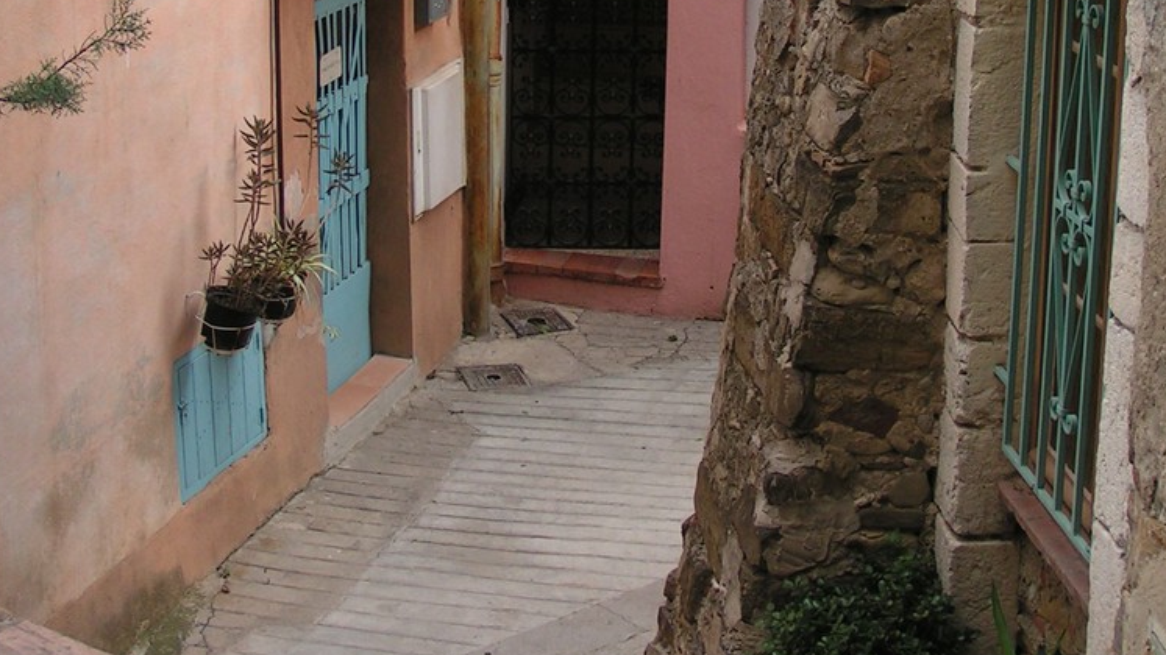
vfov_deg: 16.9
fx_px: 2164
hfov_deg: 30.2
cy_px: 10
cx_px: 606
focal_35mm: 70
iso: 50
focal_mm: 6.9
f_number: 3.5
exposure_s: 1/60
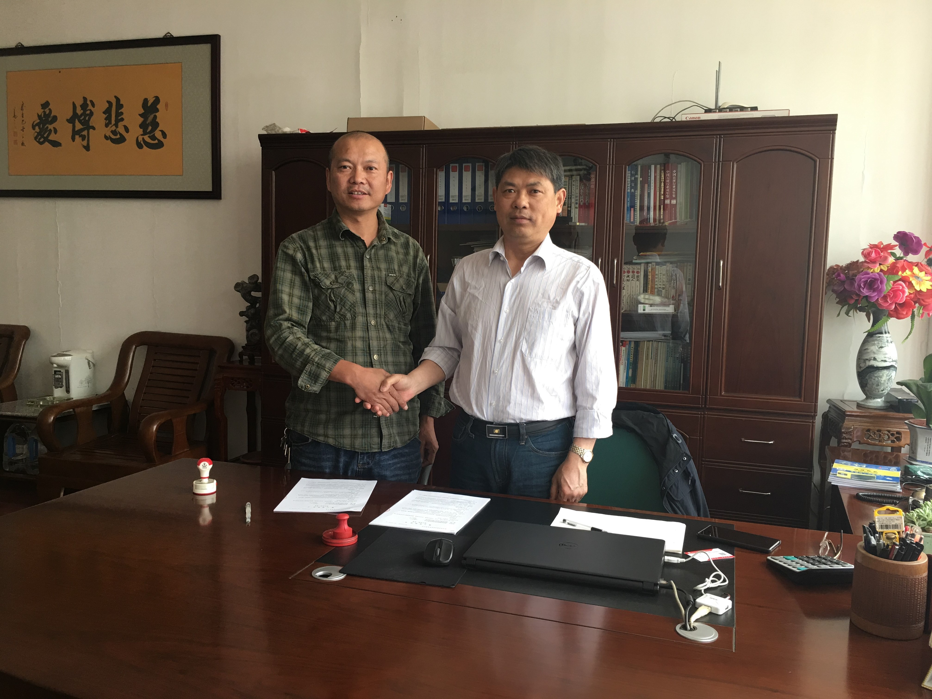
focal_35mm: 29
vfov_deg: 48.2
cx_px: 466
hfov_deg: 61.7
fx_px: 781
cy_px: 350
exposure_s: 1/33
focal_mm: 4.15
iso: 25
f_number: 2.2
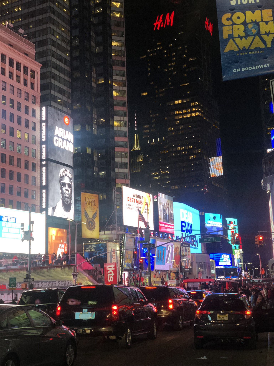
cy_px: 183
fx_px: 549
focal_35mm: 52
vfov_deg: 36.8
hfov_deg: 28.0
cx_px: 137
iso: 25
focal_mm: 6
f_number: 2.4
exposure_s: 1/60
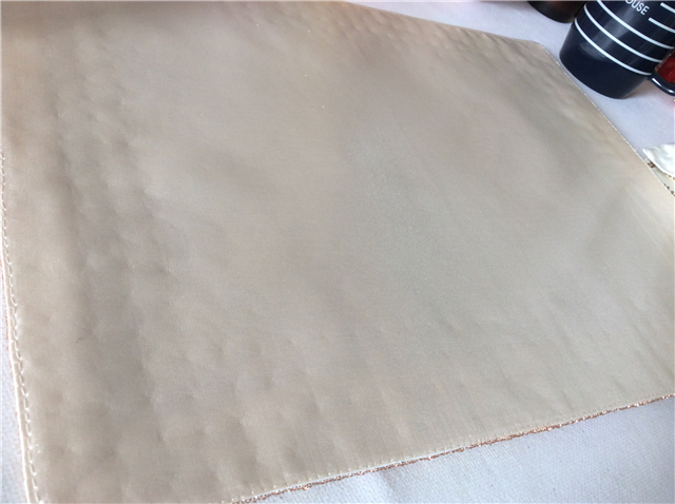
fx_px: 623
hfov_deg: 56.9
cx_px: 338
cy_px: 252
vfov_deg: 44.1
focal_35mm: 32
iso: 40
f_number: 2.4
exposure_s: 1/33
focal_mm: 3.3
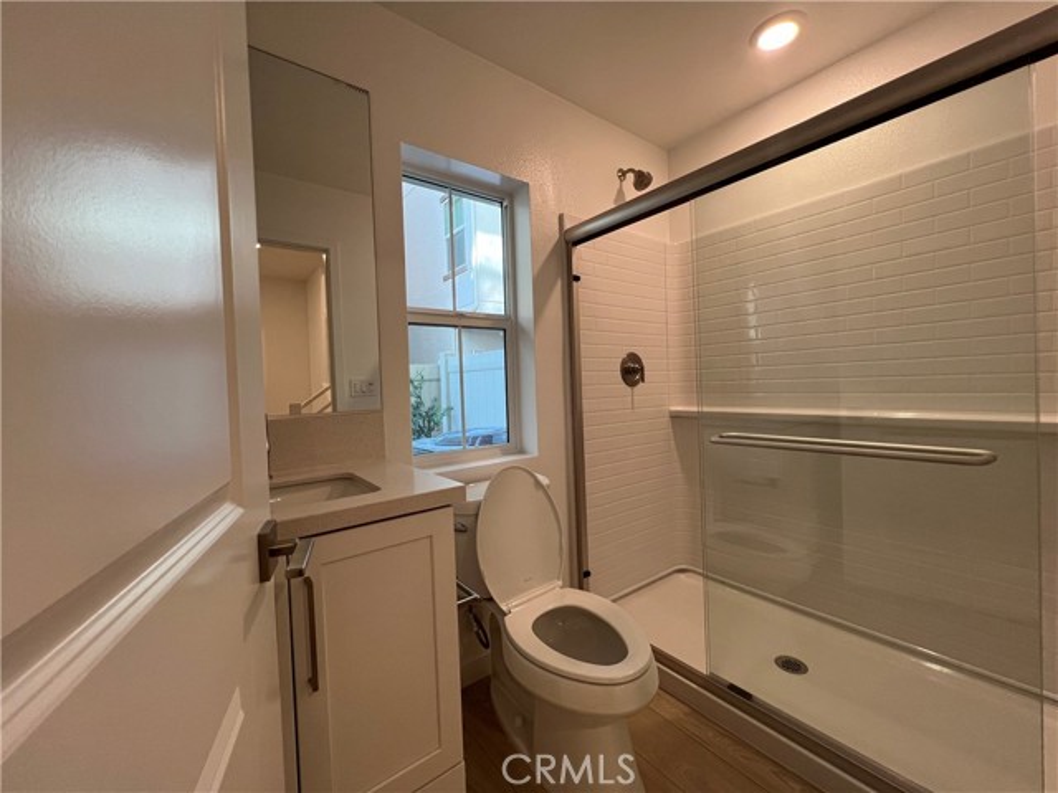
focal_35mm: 13
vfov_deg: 89.9
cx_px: 529
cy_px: 396
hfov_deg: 106.2
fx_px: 397
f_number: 1.8
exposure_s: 1/120
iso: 125
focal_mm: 1.57
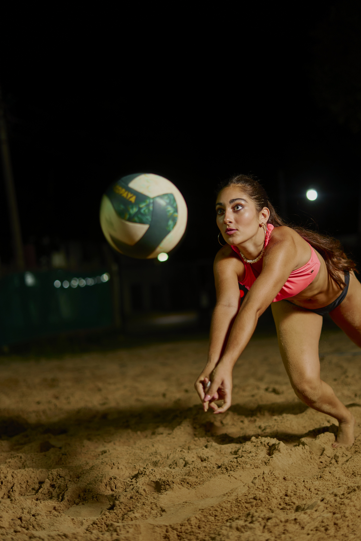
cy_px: 270
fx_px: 752
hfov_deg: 27.0
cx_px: 180
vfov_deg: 39.6
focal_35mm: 50
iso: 80
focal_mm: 50
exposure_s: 1/160
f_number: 1.8
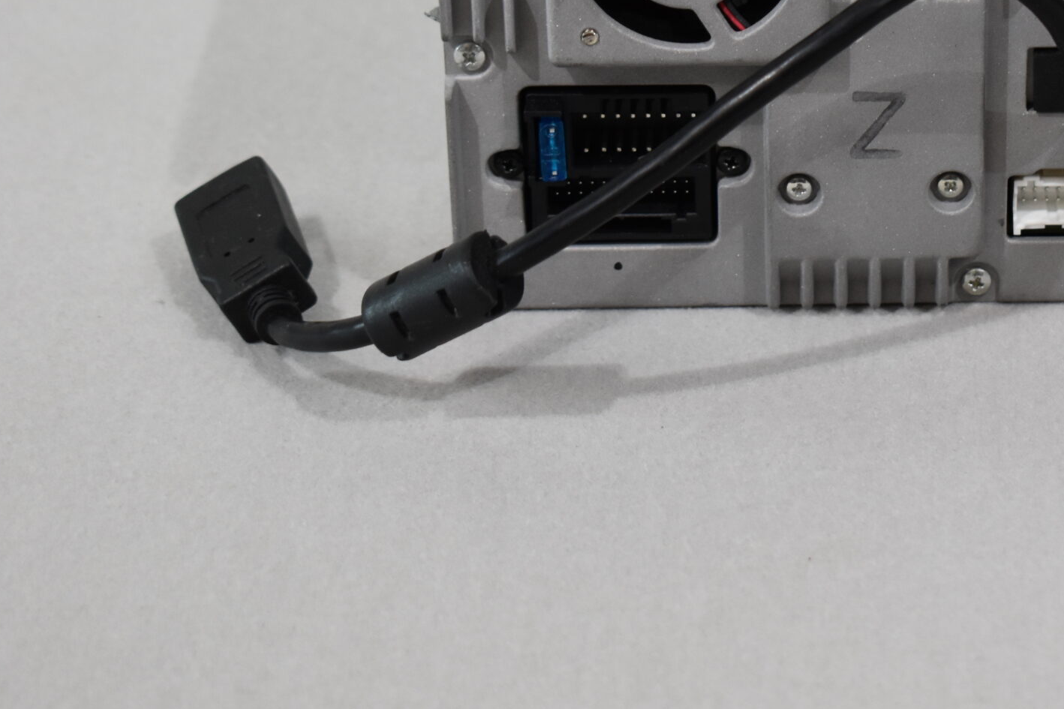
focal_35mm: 130
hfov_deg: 15.6
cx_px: 913
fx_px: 3842
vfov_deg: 10.5
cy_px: 73
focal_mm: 48
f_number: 5.3
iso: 800
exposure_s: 1/160
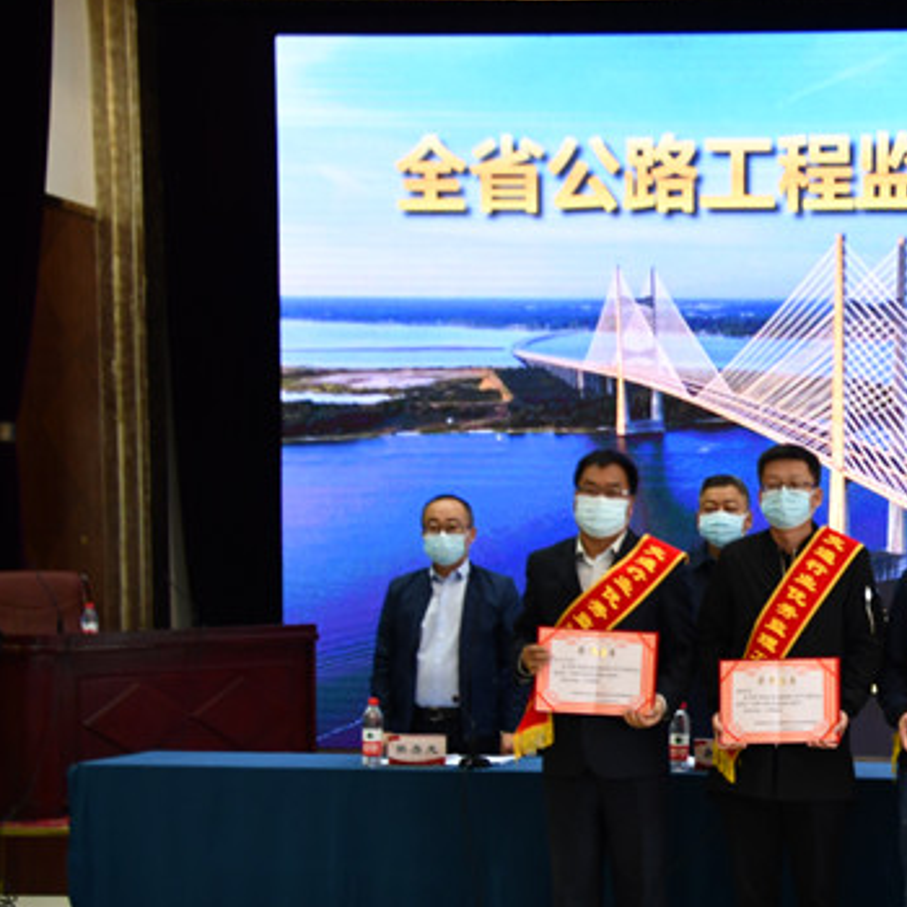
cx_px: 967
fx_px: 2105
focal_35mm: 71
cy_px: 632
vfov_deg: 24.2
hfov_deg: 23.0
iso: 800
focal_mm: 26
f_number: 3.5
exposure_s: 1/160
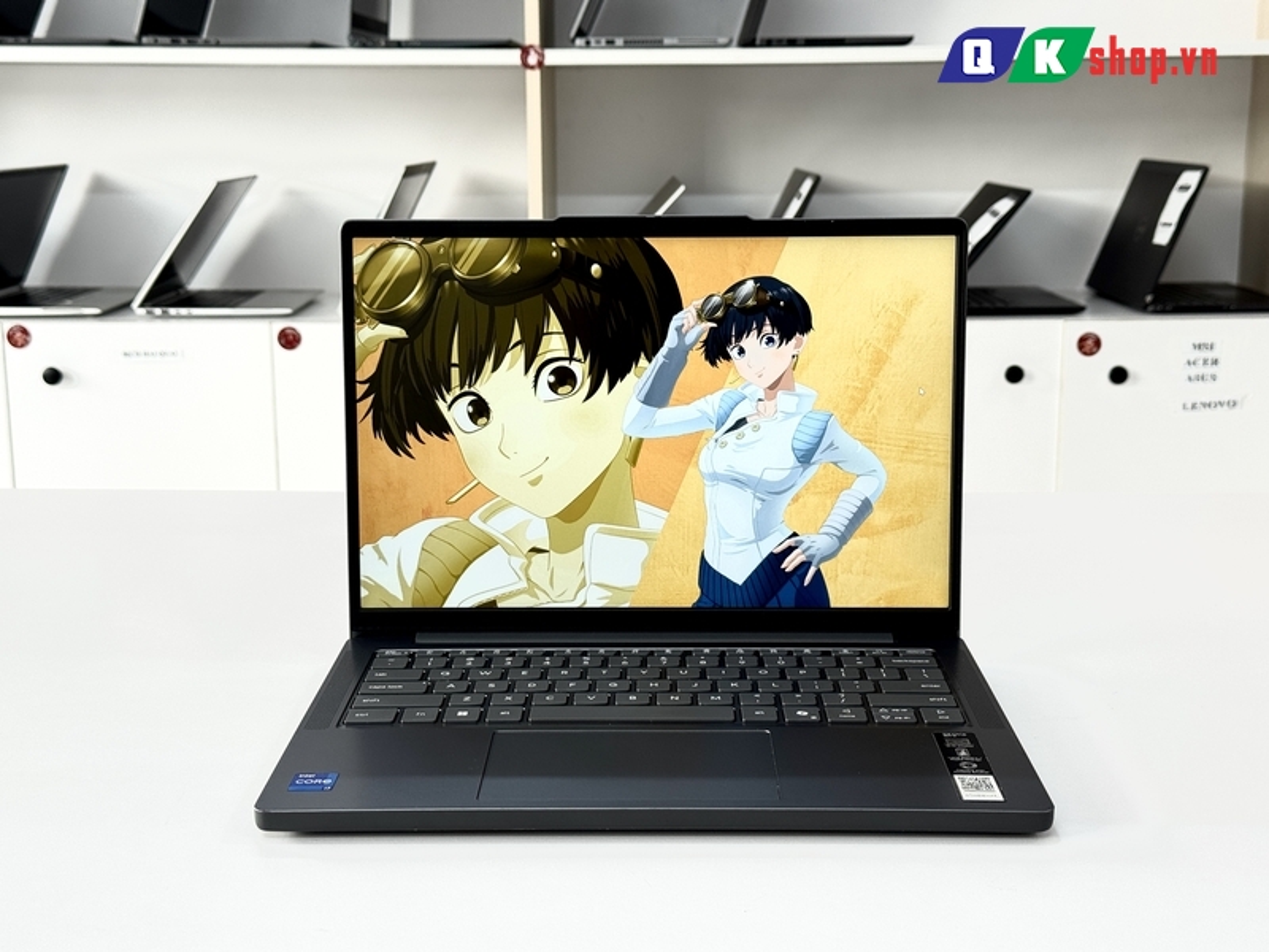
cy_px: 476
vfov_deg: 30.3
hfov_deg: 39.7
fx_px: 1760
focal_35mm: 48
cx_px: 634
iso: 64
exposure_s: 1/176
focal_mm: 6.76
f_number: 1.78
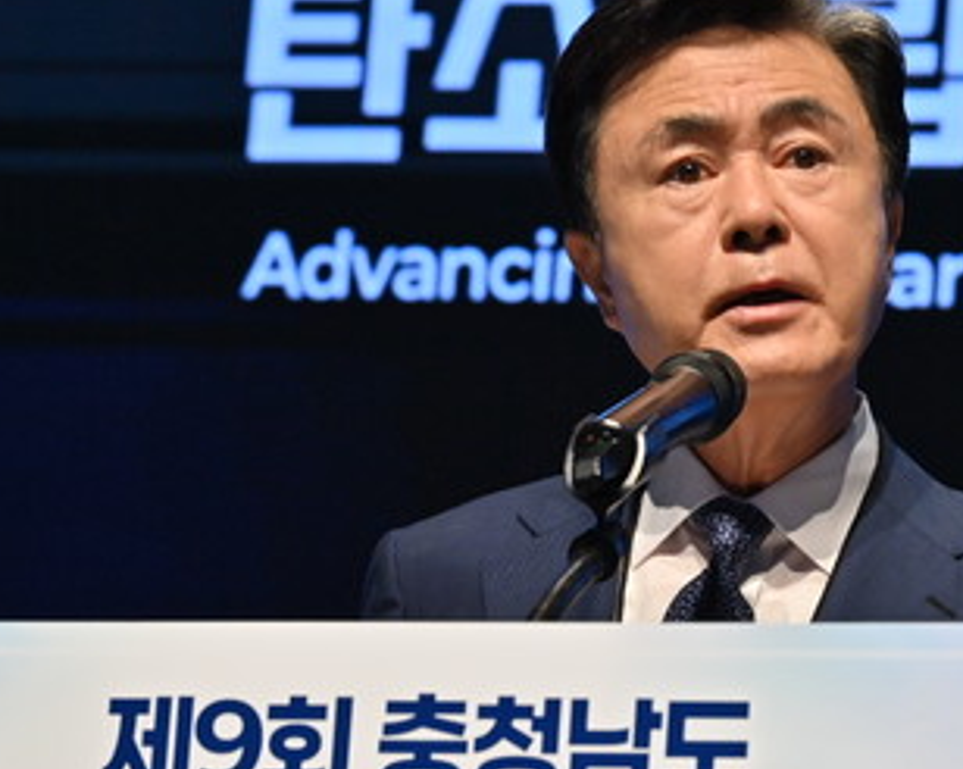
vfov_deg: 5.0
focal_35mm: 311
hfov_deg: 6.2
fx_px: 8858
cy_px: 306
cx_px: 588
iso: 1000
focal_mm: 170
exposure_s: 1/250
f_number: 9
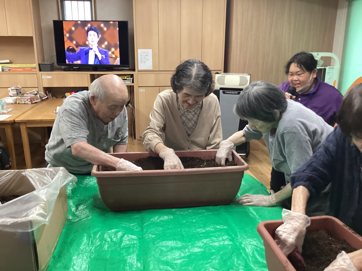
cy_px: 136
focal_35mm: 31
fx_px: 324
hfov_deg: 58.4
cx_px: 181
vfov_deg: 45.4
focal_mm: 3.3
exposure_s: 1/60
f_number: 2.4
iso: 250
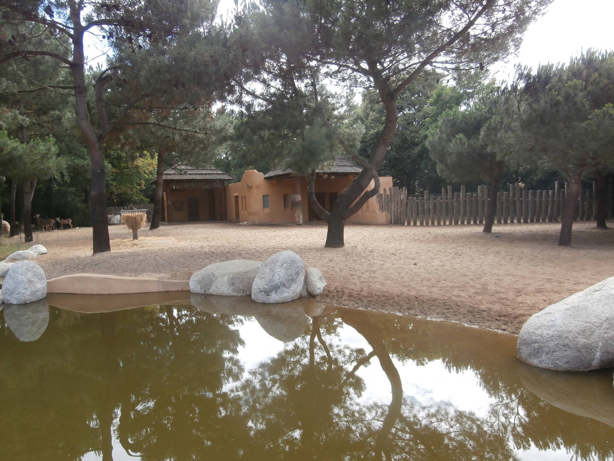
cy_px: 230
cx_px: 307
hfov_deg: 69.4
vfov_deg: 54.9
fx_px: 443
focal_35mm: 25
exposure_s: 1/250
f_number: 3.2
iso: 100
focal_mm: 4.43
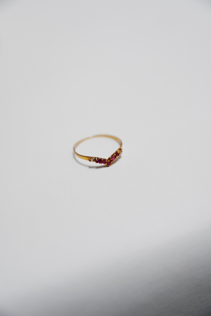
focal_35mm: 70
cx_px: 106
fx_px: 615
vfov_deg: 28.8
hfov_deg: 19.5
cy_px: 158
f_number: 4
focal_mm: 70
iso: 450
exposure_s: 1/125
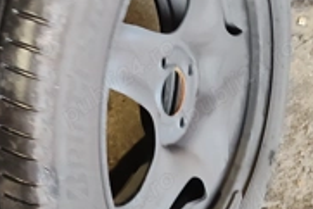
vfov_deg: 21.9
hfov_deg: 31.4
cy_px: 111
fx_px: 539
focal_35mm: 62
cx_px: 57
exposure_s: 1/50
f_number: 1.9
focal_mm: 6.12
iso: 2500
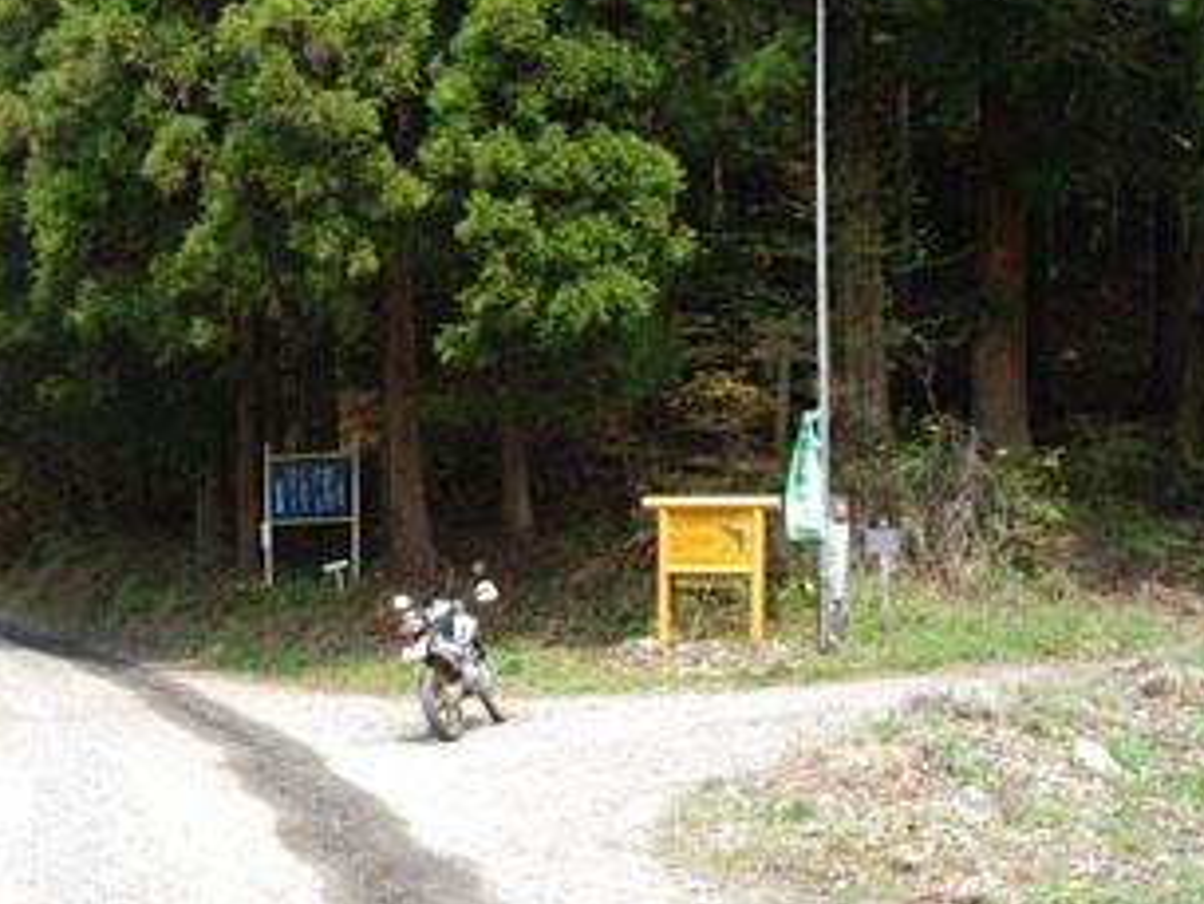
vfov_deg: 26.1
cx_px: 379
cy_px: 541
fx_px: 1949
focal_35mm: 56
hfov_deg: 34.0
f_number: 4.8
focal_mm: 5.8
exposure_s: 1/125
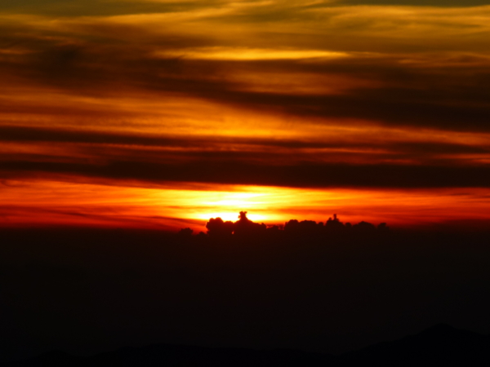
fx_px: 4133
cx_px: 245
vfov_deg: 5.1
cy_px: 184
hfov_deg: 6.8
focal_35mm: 292
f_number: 5.9
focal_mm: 45
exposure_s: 1/400
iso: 100
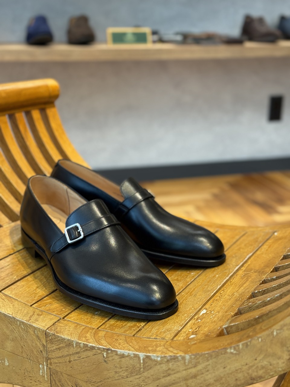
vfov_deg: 39.7
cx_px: 145
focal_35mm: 48
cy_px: 194
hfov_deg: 30.3
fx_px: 536
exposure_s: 1/60
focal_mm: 6.76
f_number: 1.78
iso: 125
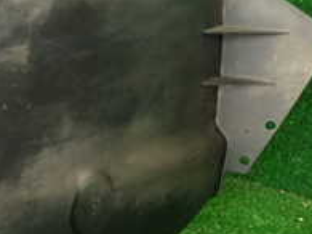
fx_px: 694
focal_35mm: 77
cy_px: 165
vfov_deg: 19.0
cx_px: -114
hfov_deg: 22.2
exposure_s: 1/60
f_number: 2
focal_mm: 4.5
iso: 200
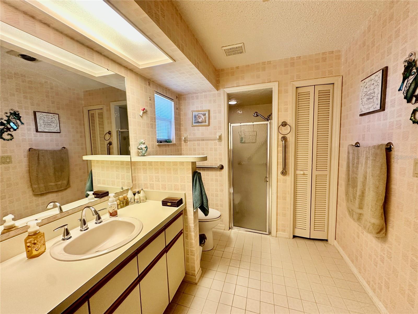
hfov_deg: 102.1
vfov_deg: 85.7
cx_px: 209
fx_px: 169
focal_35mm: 14
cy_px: 157
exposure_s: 1/120
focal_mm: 2.22
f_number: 2.2
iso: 250
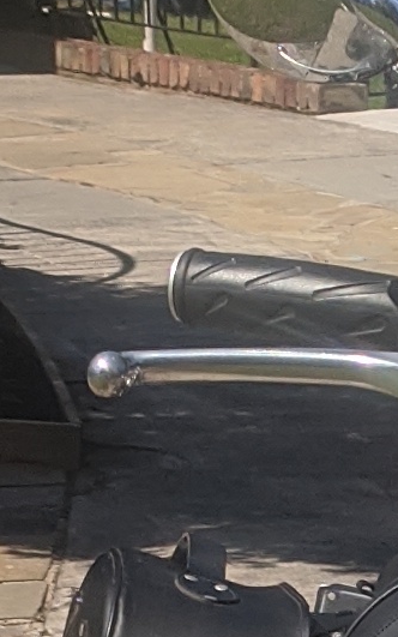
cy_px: 1460
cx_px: 706
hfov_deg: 6.1
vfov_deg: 9.1
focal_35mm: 210
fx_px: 3644
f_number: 2
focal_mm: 4.67
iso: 51
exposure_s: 1/2326
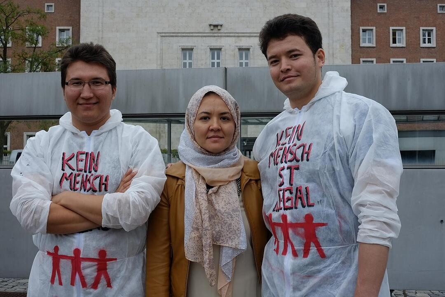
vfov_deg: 32.6
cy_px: 148
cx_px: 222
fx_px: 507
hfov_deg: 47.4
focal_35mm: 41
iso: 400
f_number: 9
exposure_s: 1/60
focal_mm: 27
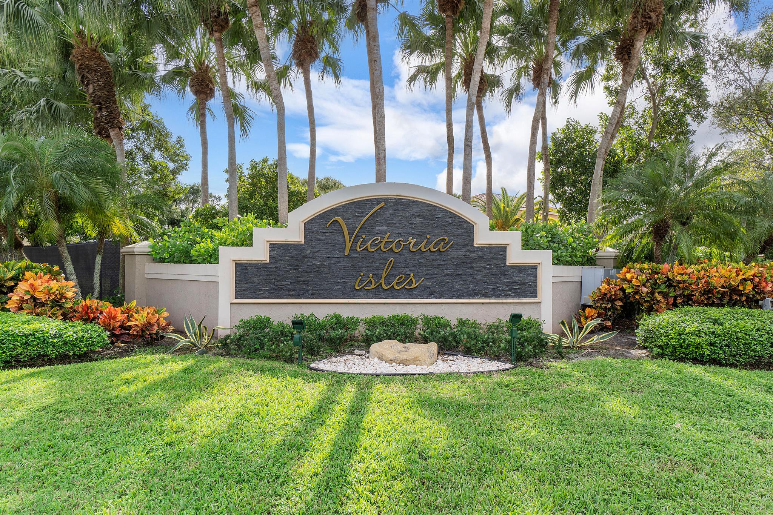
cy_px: 258
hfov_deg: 81.2
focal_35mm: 21
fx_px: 451
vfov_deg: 59.5
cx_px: 386
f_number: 9
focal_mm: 14
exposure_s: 1/125
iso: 100
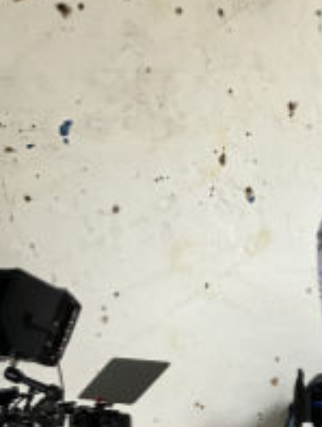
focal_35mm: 131
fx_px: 1621
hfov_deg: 11.2
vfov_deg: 14.8
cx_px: 368
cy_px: 408
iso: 160
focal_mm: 6
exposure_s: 1/120
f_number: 2
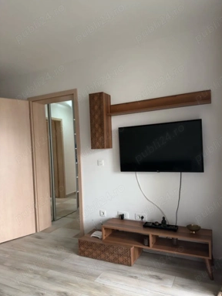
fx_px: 214
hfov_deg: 54.9
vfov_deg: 69.4
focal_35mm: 25
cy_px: 153
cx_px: 115
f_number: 1.78
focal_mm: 6.76
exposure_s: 1/60
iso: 160
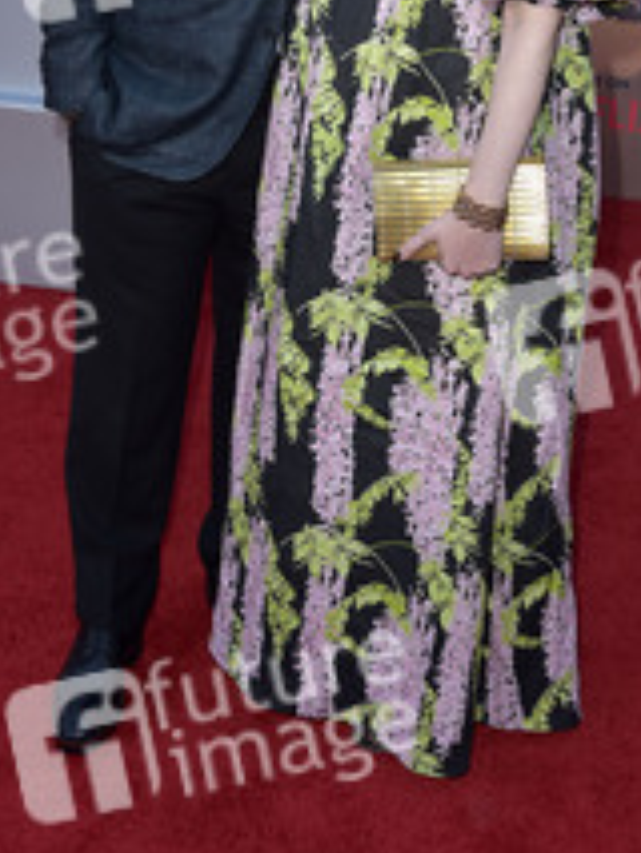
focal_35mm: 65
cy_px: 128
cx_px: 331
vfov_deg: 28.9
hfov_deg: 22.6
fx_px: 1603
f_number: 6.3
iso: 400
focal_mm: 36
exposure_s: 1/250
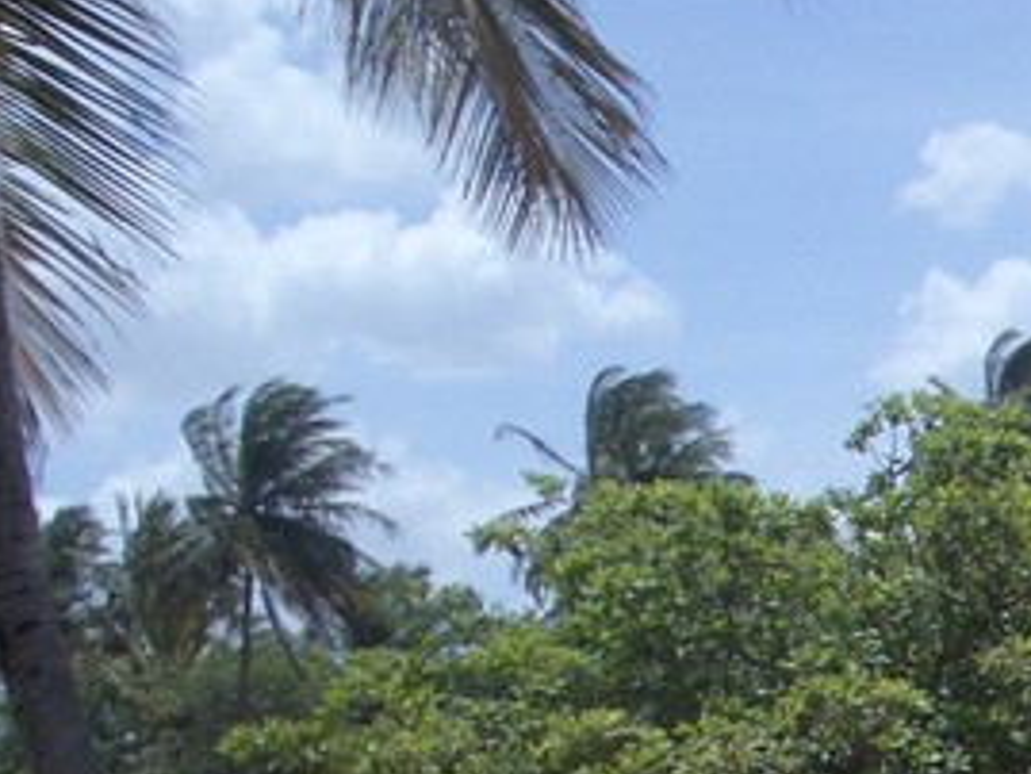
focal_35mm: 130
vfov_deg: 11.2
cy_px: 962
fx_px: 3874
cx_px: 1541
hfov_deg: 14.2
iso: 50
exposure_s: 1/800
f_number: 4.3
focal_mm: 5.8
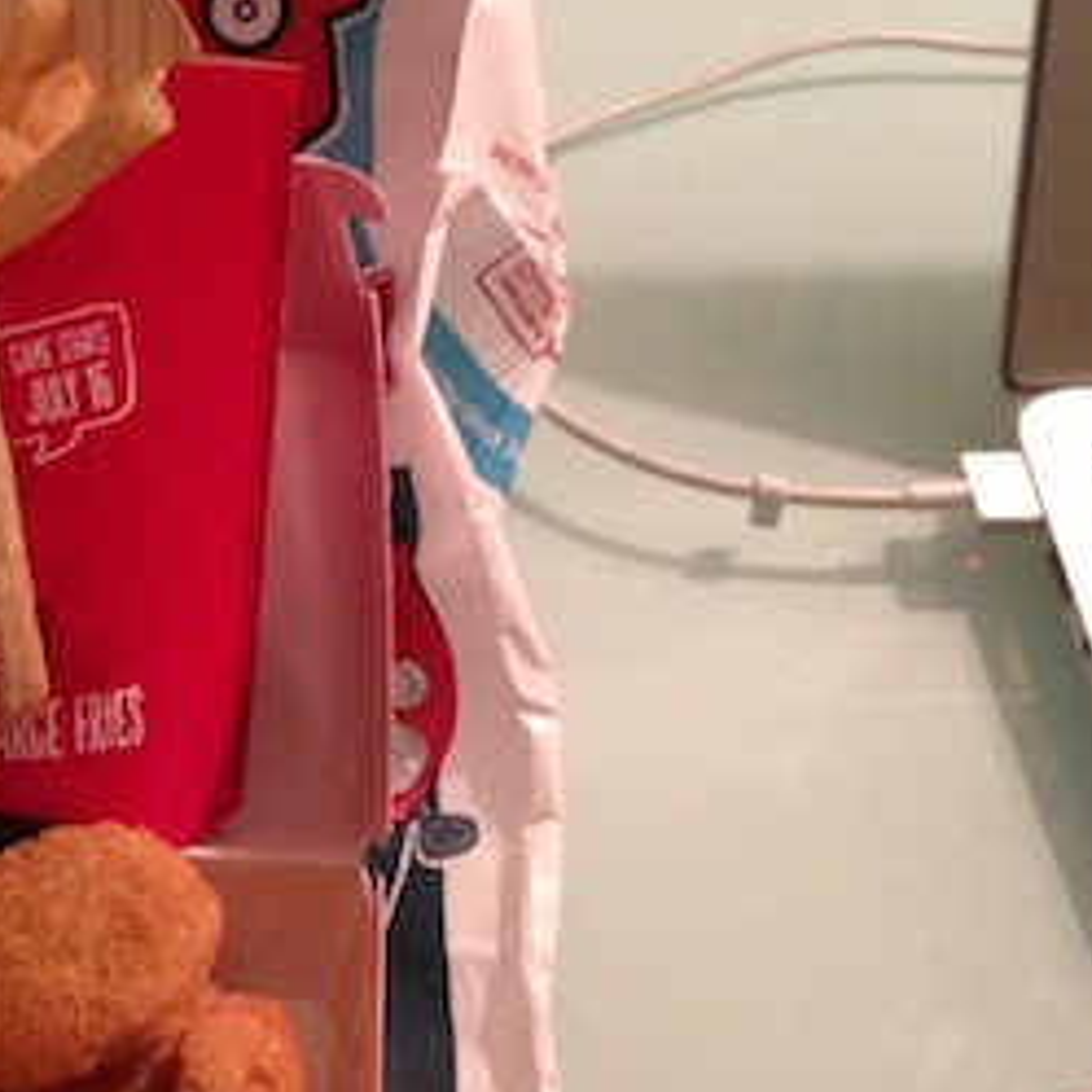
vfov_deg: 23.0
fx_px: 2677
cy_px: 614
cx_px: 250
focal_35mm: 75
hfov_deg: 22.8
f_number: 2.4
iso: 320
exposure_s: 1/20
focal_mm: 4.13
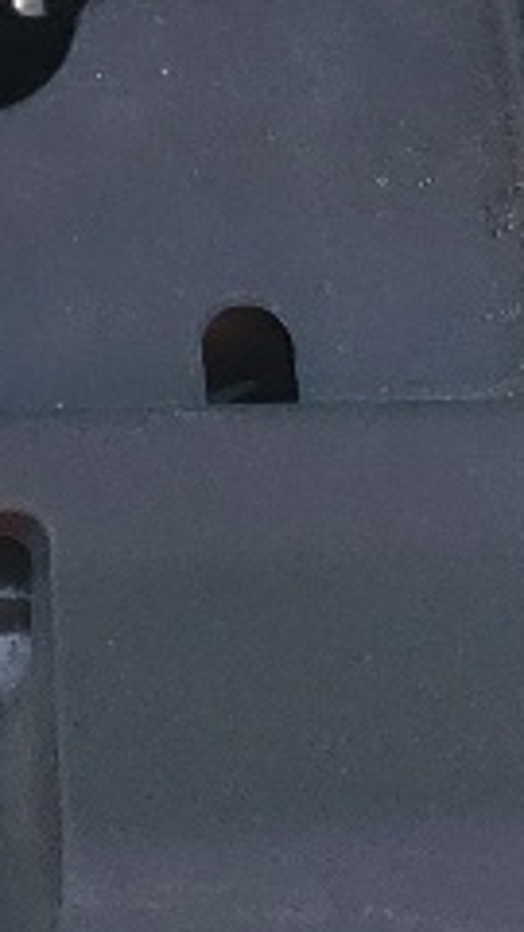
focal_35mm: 189
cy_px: -1153
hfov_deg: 6.4
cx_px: -213
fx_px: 4669
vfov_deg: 10.2
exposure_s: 1/435
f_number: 1.5
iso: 50
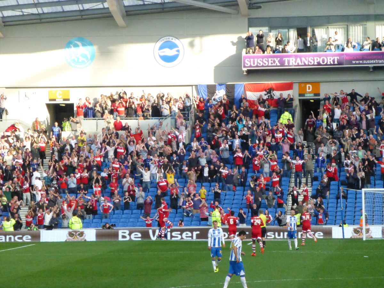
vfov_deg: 6.4
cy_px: 144
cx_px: 192
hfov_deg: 8.6
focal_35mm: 231
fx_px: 2563
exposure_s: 1/1600
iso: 1600
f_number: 5.6
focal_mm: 41.3
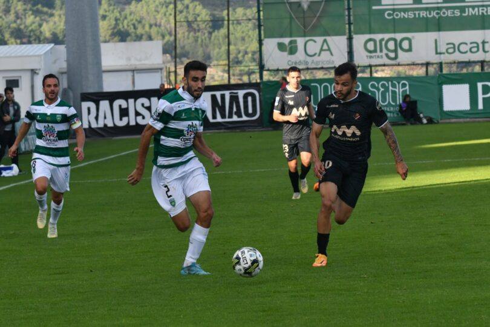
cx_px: 245
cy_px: 164
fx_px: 2042
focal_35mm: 150
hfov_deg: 13.7
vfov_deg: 9.1
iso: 800
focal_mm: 100
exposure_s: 1/2000
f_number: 5.6
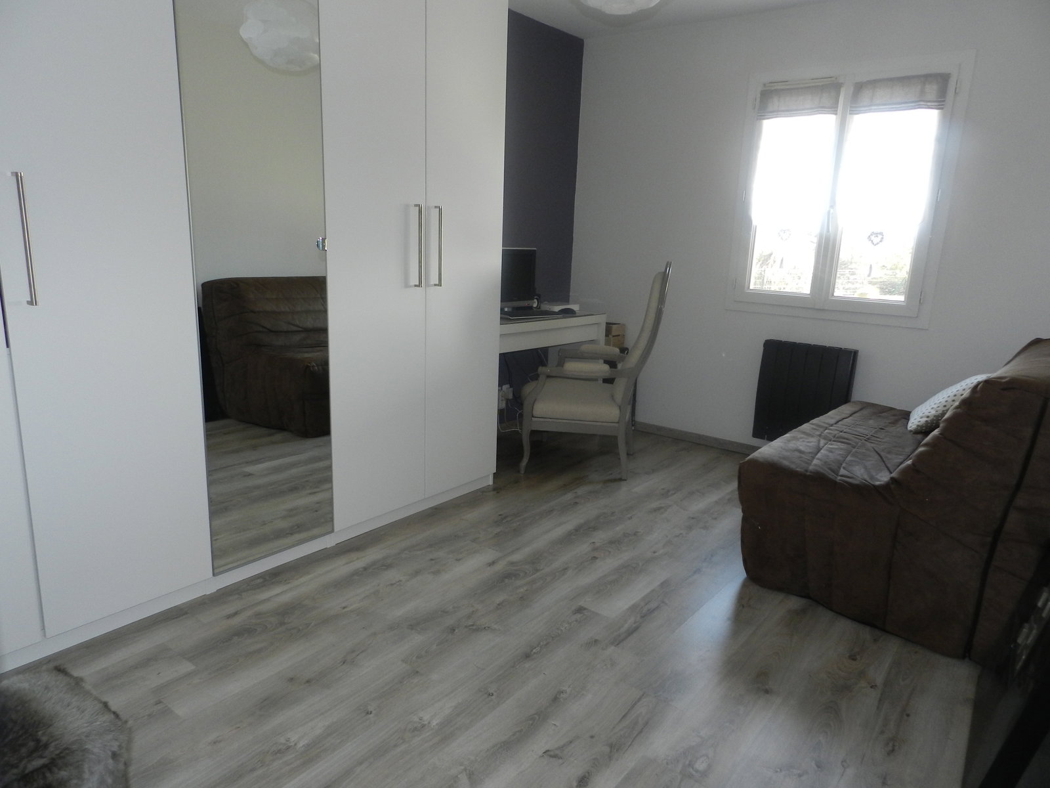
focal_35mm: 23
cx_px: 525
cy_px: 394
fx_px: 698
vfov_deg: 58.9
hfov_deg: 73.9
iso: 200
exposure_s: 1/30
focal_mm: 4
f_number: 3.4
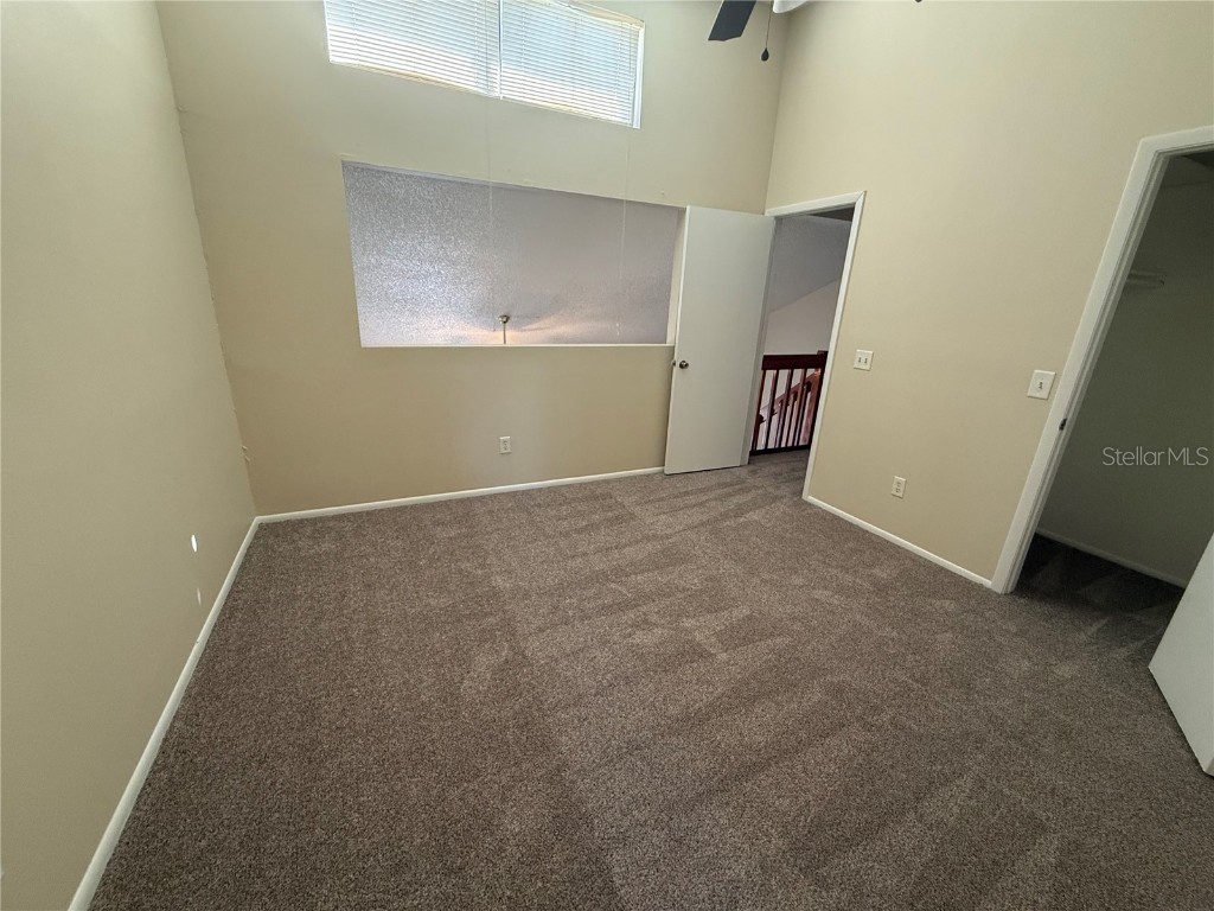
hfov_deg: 102.1
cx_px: 607
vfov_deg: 85.7
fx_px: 491
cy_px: 456
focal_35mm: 14
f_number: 2.2
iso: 320
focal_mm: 2.22
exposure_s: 1/120
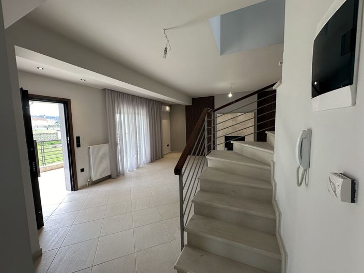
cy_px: 136
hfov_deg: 102.1
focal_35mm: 14
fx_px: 147
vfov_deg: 85.6
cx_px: 182
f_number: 2.2
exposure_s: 1/99
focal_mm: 2.22
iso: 64
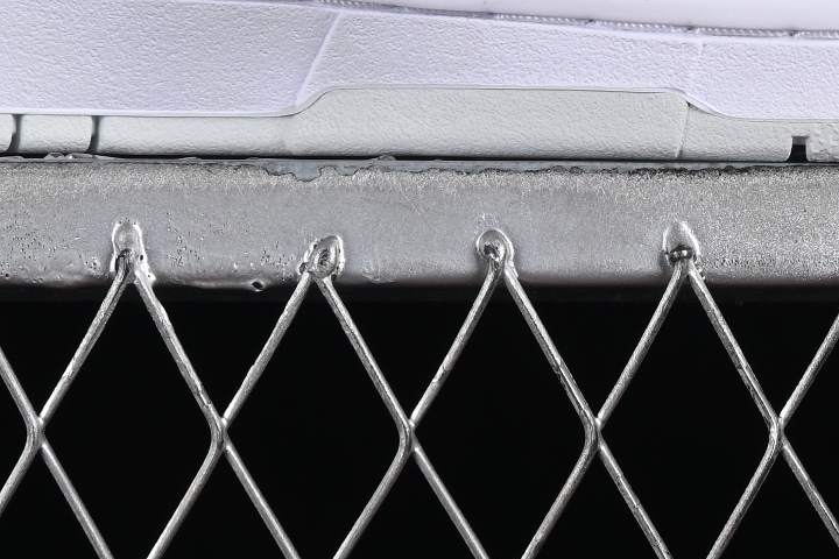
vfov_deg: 4.7
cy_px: -504
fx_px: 6758
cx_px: 297
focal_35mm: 290
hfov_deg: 7.1
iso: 160
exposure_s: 1/80
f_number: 8
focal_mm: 50
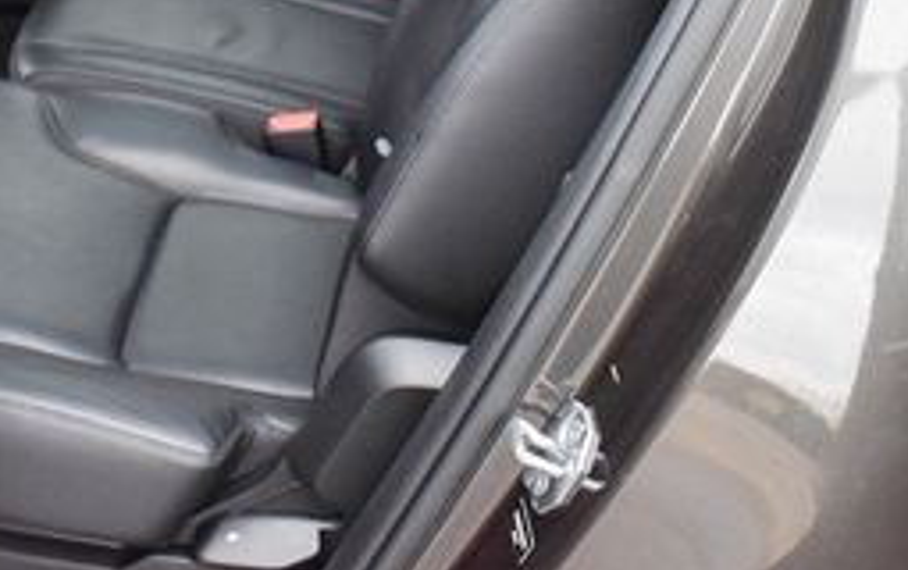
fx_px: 1709
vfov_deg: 17.9
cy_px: -137
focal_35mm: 69
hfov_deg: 29.6
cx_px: 310
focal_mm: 18
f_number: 3.5
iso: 1250
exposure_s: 1/125
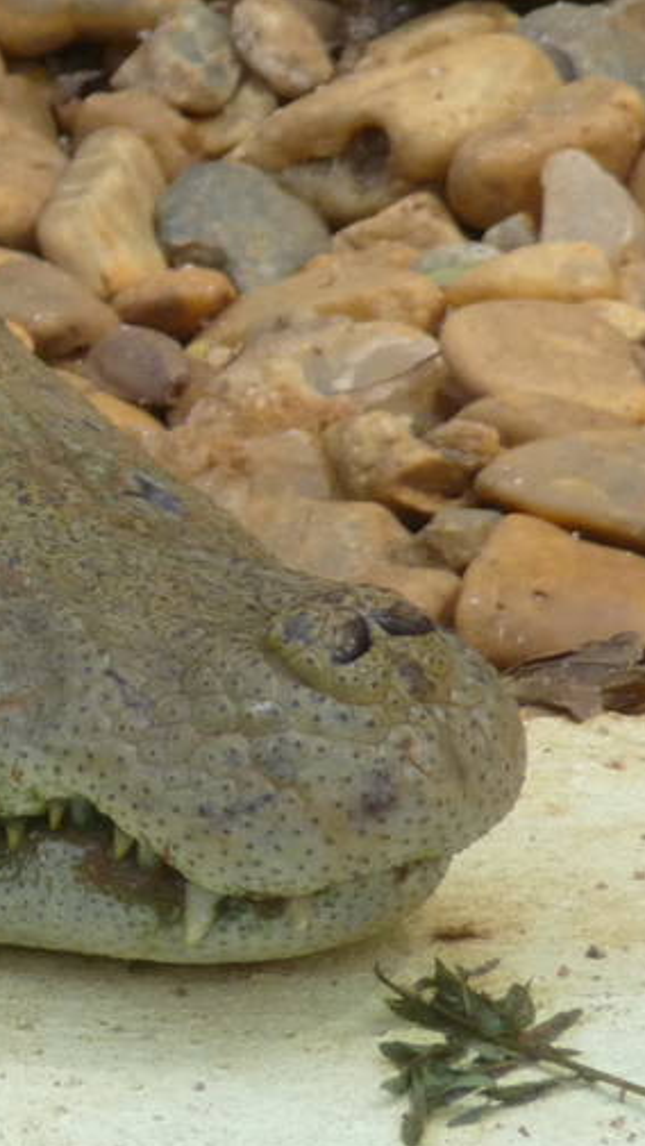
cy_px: 213
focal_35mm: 967
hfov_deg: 1.3
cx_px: -645
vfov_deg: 2.2
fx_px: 29407
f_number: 4.9
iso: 160
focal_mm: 47
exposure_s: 1/125
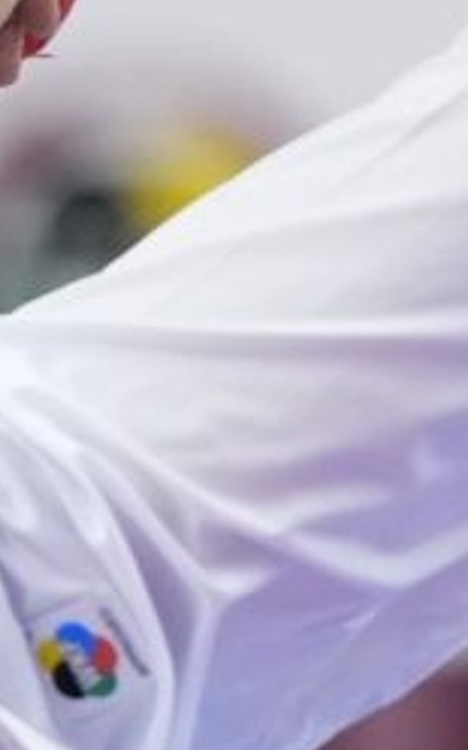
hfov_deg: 1.1
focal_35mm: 1200
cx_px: 314
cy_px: 375
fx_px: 24489
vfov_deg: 1.8
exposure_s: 1/1000
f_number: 2.8
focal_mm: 162
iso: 3200
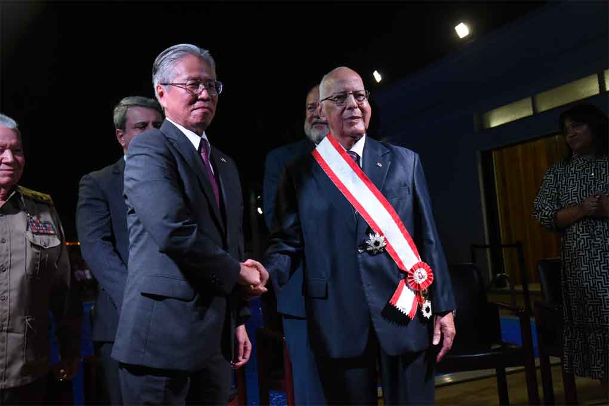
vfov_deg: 35.1
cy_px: 203
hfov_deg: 50.7
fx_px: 643
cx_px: 304
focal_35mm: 38
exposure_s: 1/200
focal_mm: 38
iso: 2500
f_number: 5
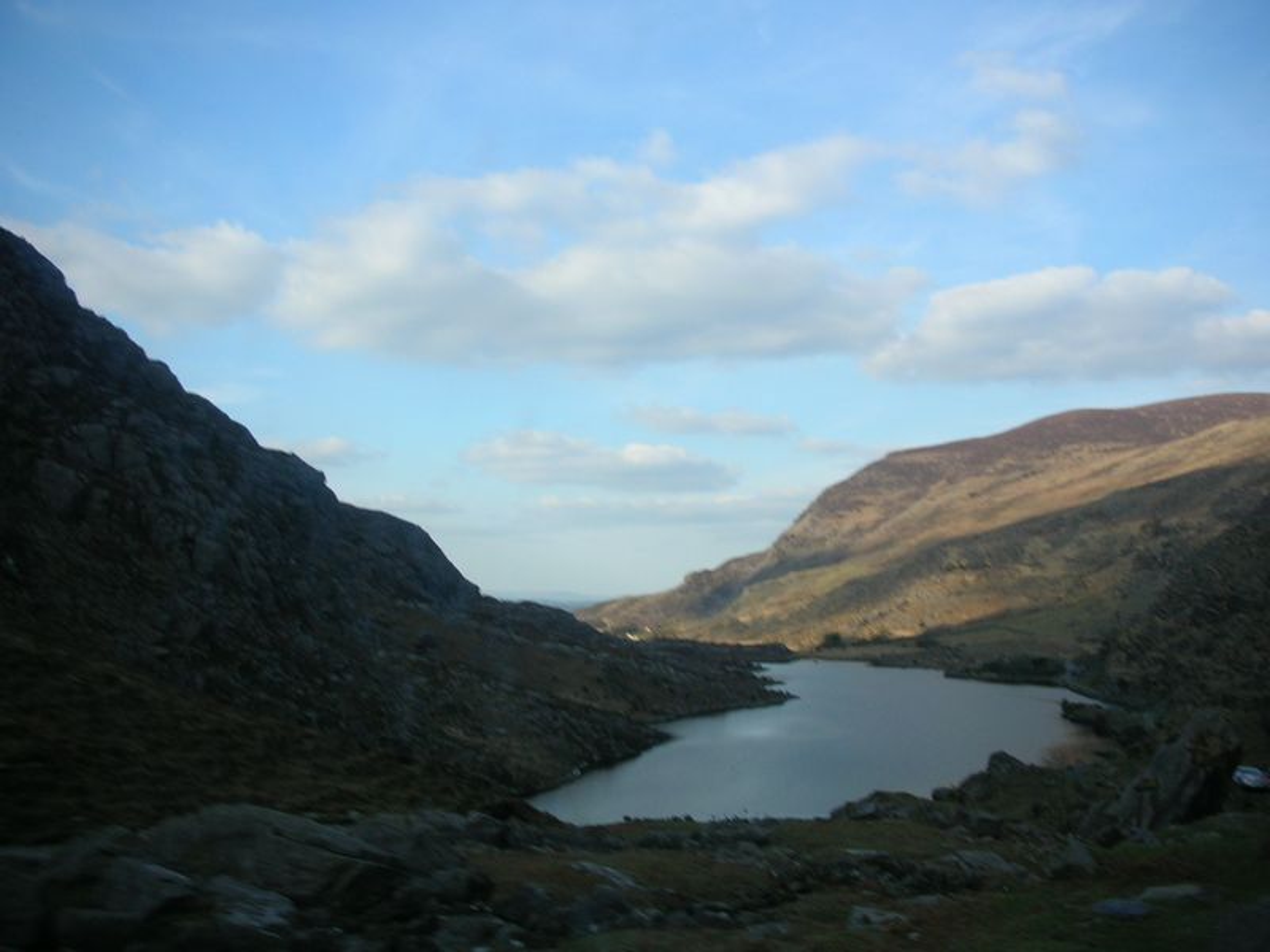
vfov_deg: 40.7
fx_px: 1284
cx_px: 635
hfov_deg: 52.6
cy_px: 476
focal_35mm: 35
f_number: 8.5
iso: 50
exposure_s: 1/46.2
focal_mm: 5.8
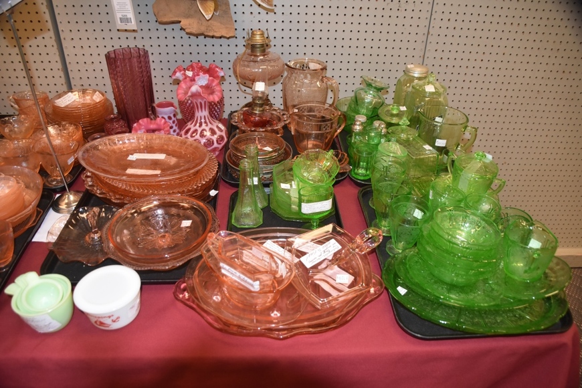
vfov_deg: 53.1
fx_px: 388
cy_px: 194
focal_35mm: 24
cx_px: 291
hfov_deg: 73.7
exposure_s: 1/60
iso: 1250
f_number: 3.5
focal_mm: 16
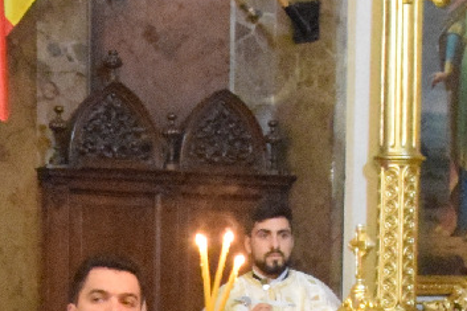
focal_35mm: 174
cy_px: 781
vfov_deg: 7.3
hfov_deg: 11.8
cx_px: 135
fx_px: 2256
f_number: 3.5
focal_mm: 18
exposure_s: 1/60
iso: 8000
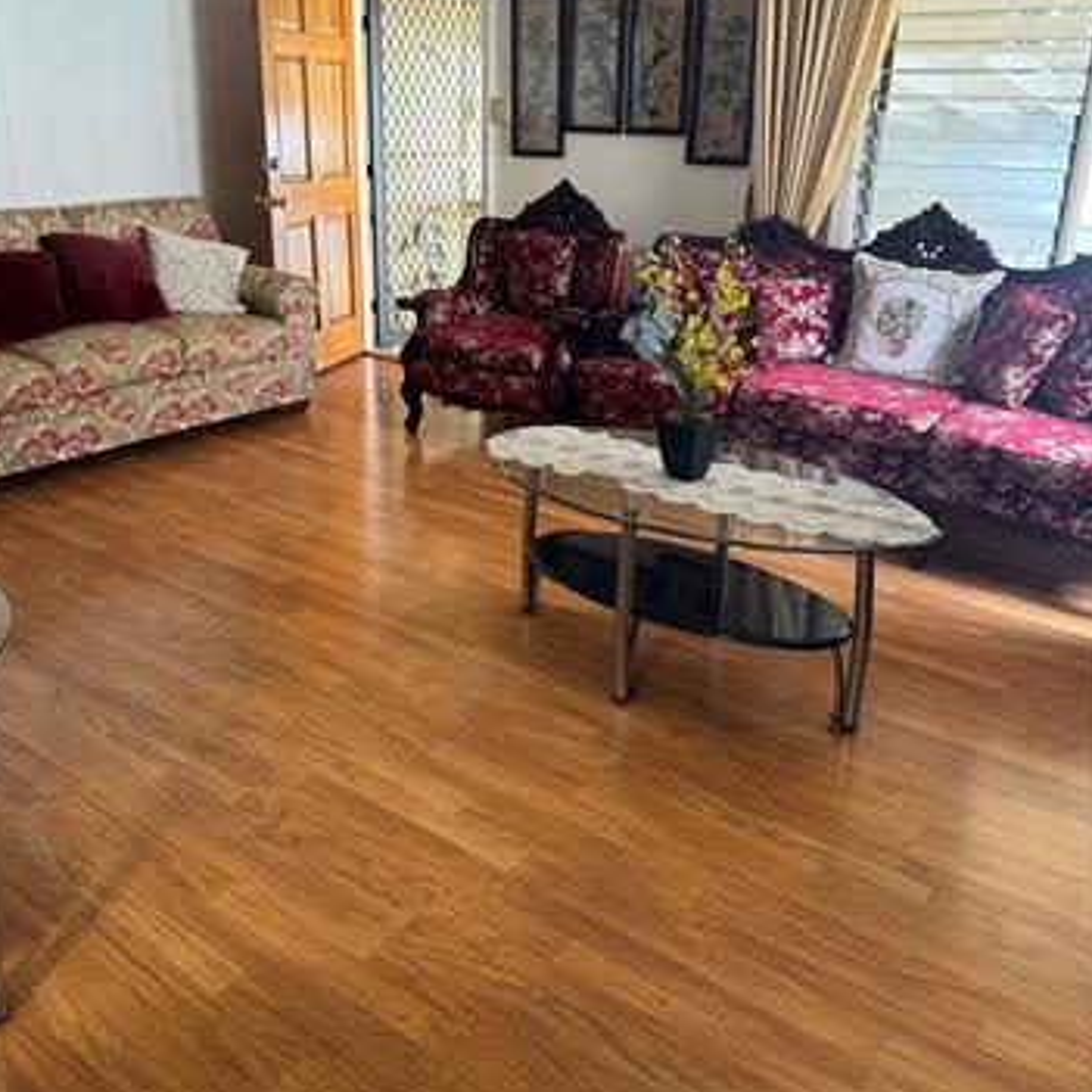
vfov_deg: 55.4
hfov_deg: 55.6
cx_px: 541
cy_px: 464
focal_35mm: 29
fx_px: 1035
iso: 320
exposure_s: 1/60
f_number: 1.78
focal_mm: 6.76
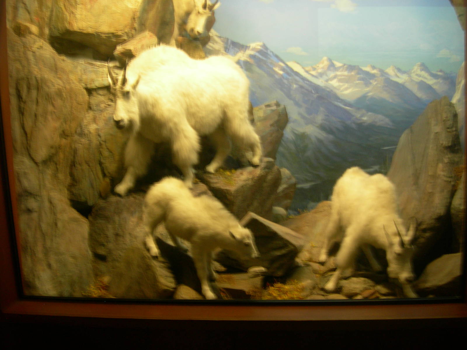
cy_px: 175
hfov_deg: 49.0
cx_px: 234
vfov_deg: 37.7
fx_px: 513
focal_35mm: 38
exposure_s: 1/4.1
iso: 115
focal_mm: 7.8
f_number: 2.8
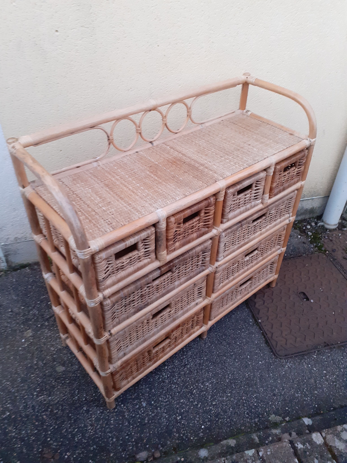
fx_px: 361
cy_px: 232
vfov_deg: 65.3
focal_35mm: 27
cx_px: 174
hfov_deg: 51.4
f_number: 1.9
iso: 250
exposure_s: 1/25
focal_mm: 3.6
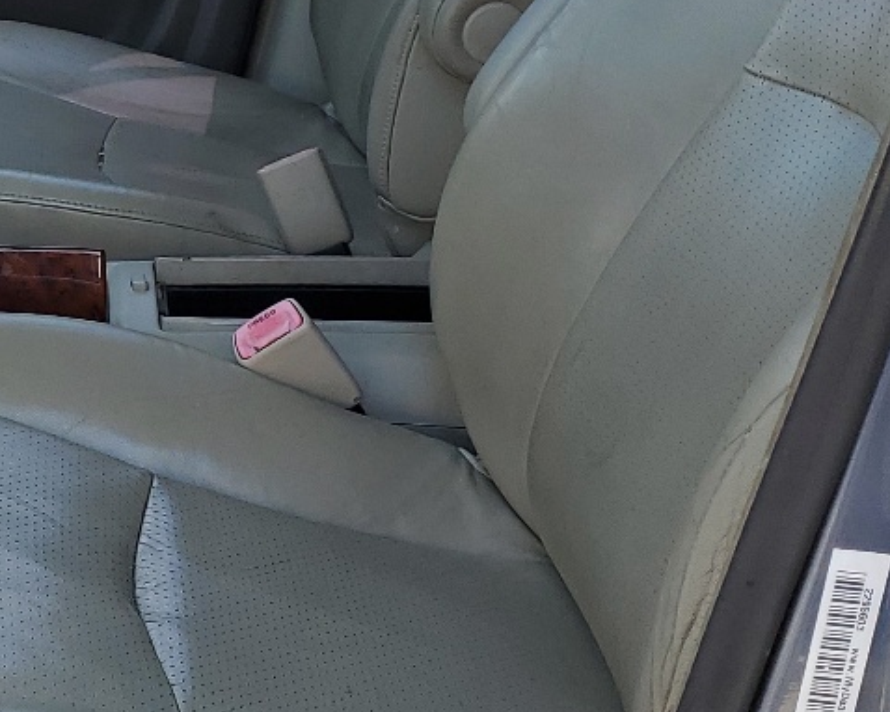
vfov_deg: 17.9
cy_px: 168
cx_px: -121
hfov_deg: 21.2
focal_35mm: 85
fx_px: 2238
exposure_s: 1/435
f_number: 1.5
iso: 50
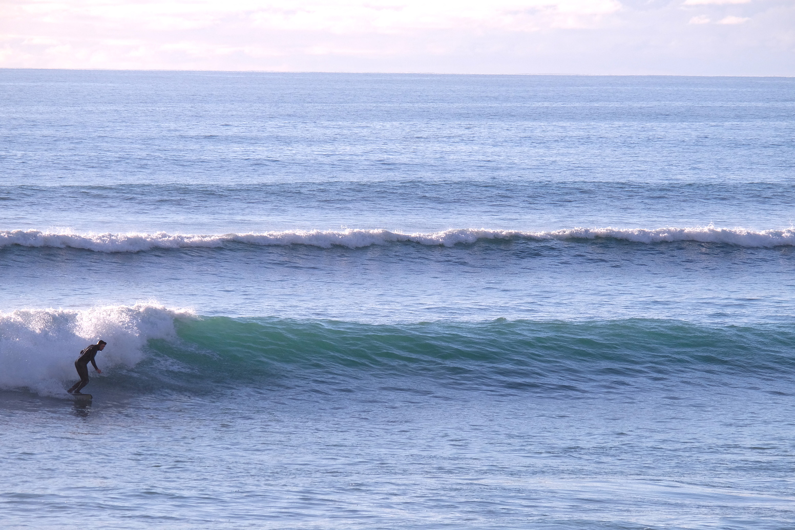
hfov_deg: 6.0
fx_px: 7619
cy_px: 265
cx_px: 398
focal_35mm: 345
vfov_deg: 4.0
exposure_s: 1/1000
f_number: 11
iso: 800
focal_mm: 230
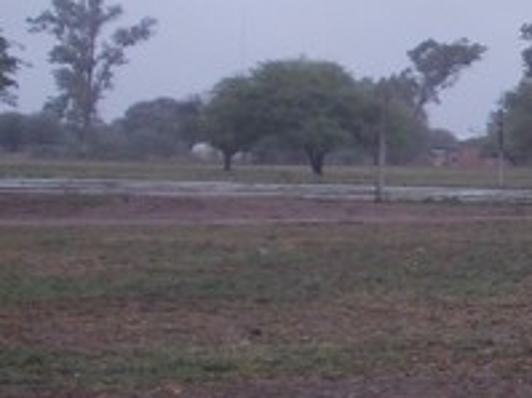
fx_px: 2242
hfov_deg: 12.6
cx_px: 874
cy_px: 184
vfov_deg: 10.2
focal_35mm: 146
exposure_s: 1/320
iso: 80
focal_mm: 5.3
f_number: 3.1
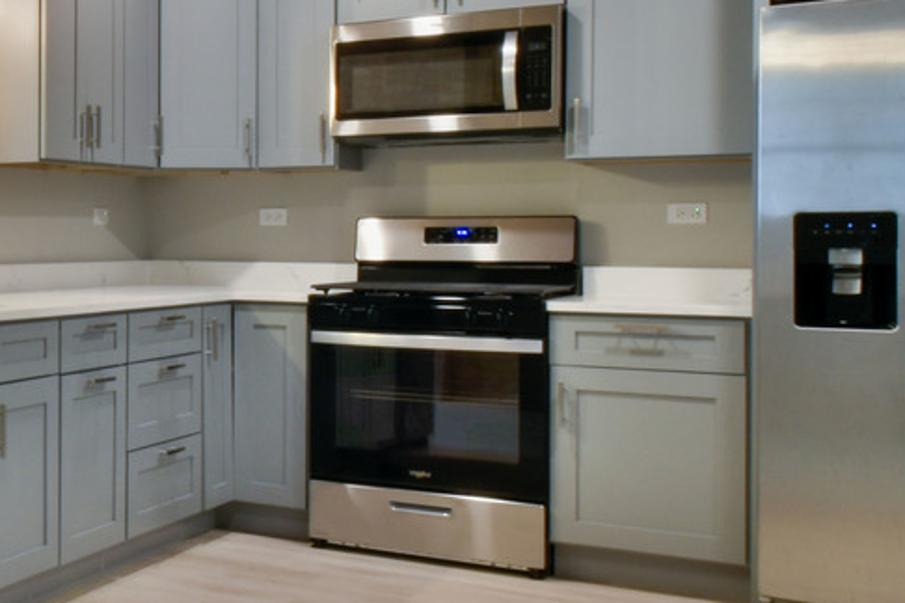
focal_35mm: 50
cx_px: -272
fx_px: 1257
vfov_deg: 26.9
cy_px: 234
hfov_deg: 30.9
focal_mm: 10
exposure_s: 2
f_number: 22
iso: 125
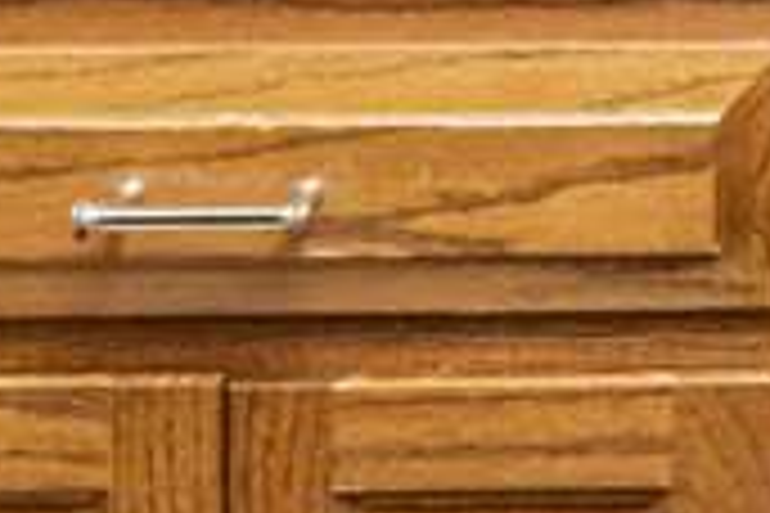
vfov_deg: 10.0
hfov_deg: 15.7
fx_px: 2395
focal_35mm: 112
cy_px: -871
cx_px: 1369
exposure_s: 1/60
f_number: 14
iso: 1250
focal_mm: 10
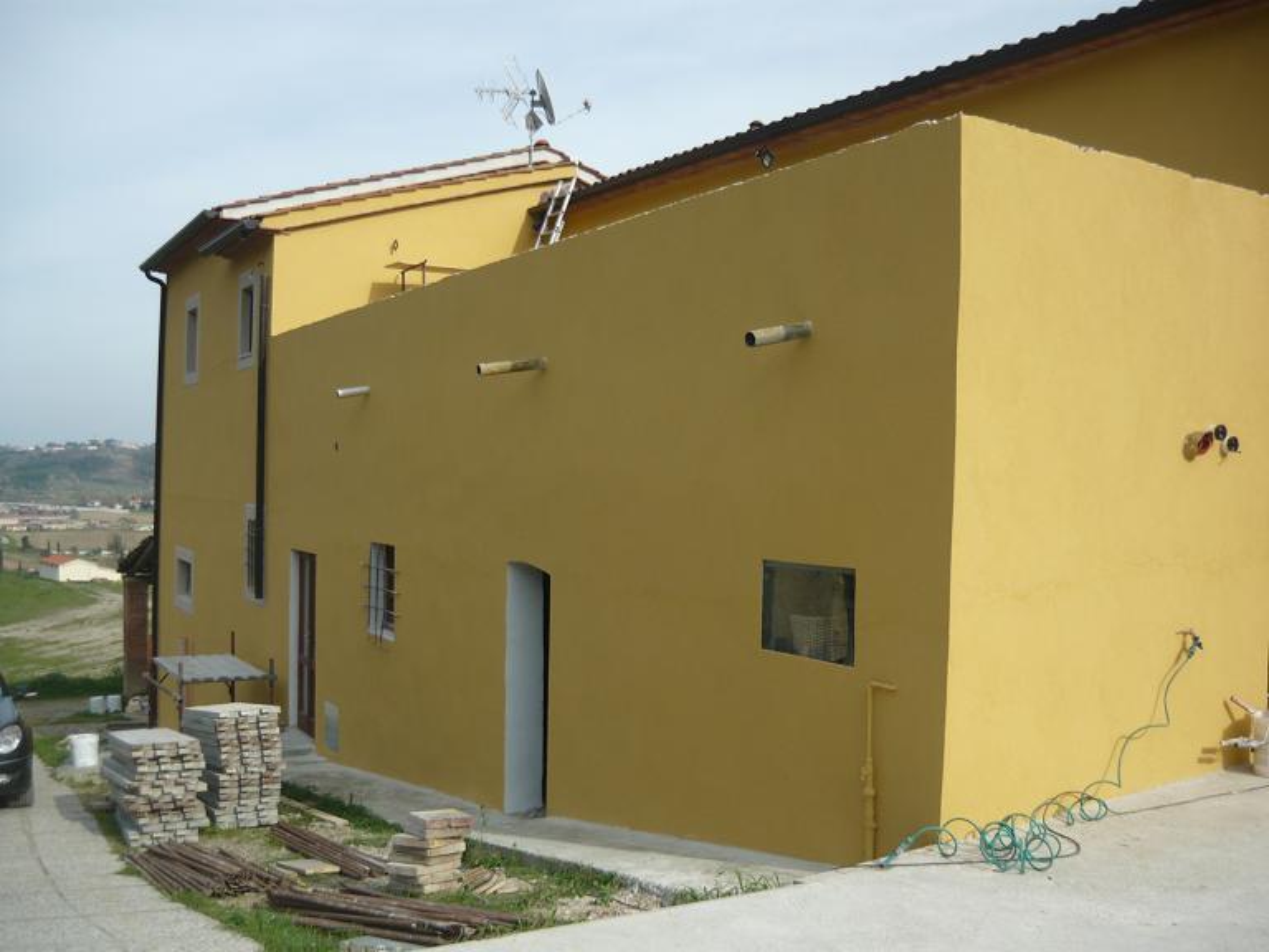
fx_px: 1210
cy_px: 476
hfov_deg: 55.4
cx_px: 634
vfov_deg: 42.9
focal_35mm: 33
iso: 100
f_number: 8
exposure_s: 1/160
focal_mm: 5.5
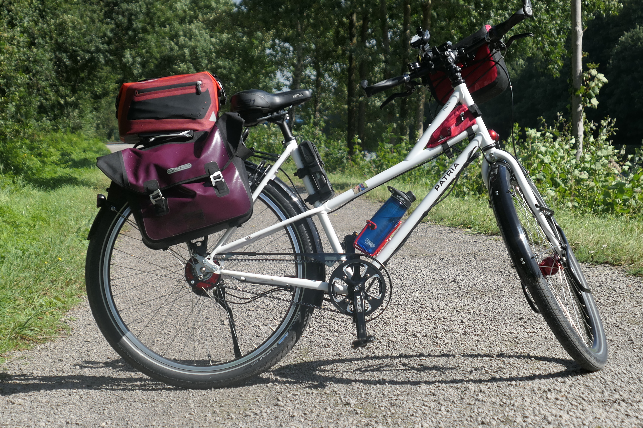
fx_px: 1804
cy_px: 214
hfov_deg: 20.2
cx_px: 322
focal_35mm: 101
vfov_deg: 13.6
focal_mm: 26.4
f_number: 2.8
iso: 125
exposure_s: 1/1600
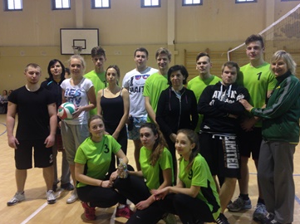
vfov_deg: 35.1
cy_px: 108
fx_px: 355
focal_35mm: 41
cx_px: 149
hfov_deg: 45.8
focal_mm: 4.12
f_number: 2.4
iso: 80
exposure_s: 1/20
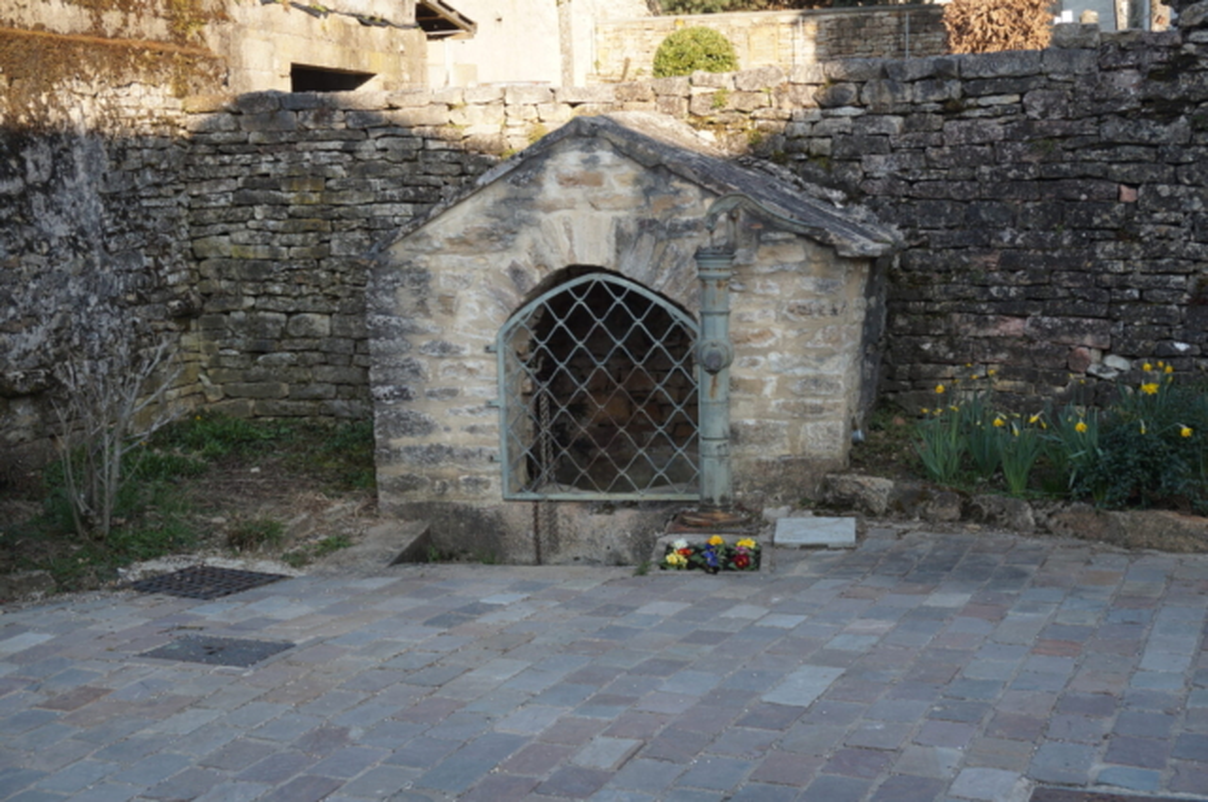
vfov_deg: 28.0
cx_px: 604
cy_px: 401
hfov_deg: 41.2
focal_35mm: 48
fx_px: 1609
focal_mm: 32
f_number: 6.3
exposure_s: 1/200
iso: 200
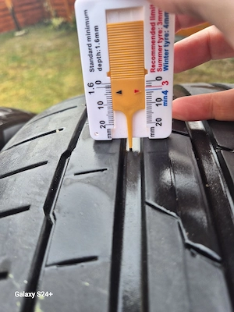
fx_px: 207
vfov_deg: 73.9
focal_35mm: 23
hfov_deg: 58.9
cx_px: 117
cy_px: 156
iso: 25
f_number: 1.8
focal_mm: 5.4
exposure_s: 1/189
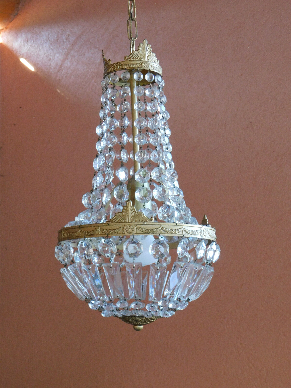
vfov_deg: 24.4
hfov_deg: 18.4
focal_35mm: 80
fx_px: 897
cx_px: 146
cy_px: 194
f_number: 4.4
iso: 400
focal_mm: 14.2
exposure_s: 1/25
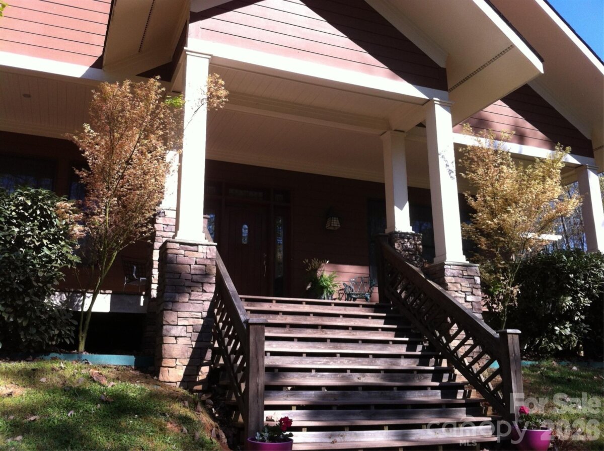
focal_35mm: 35
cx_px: 302
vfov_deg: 40.6
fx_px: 610
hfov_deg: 52.7
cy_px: 226
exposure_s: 1/495
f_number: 2.8
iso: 80
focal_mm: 3.85
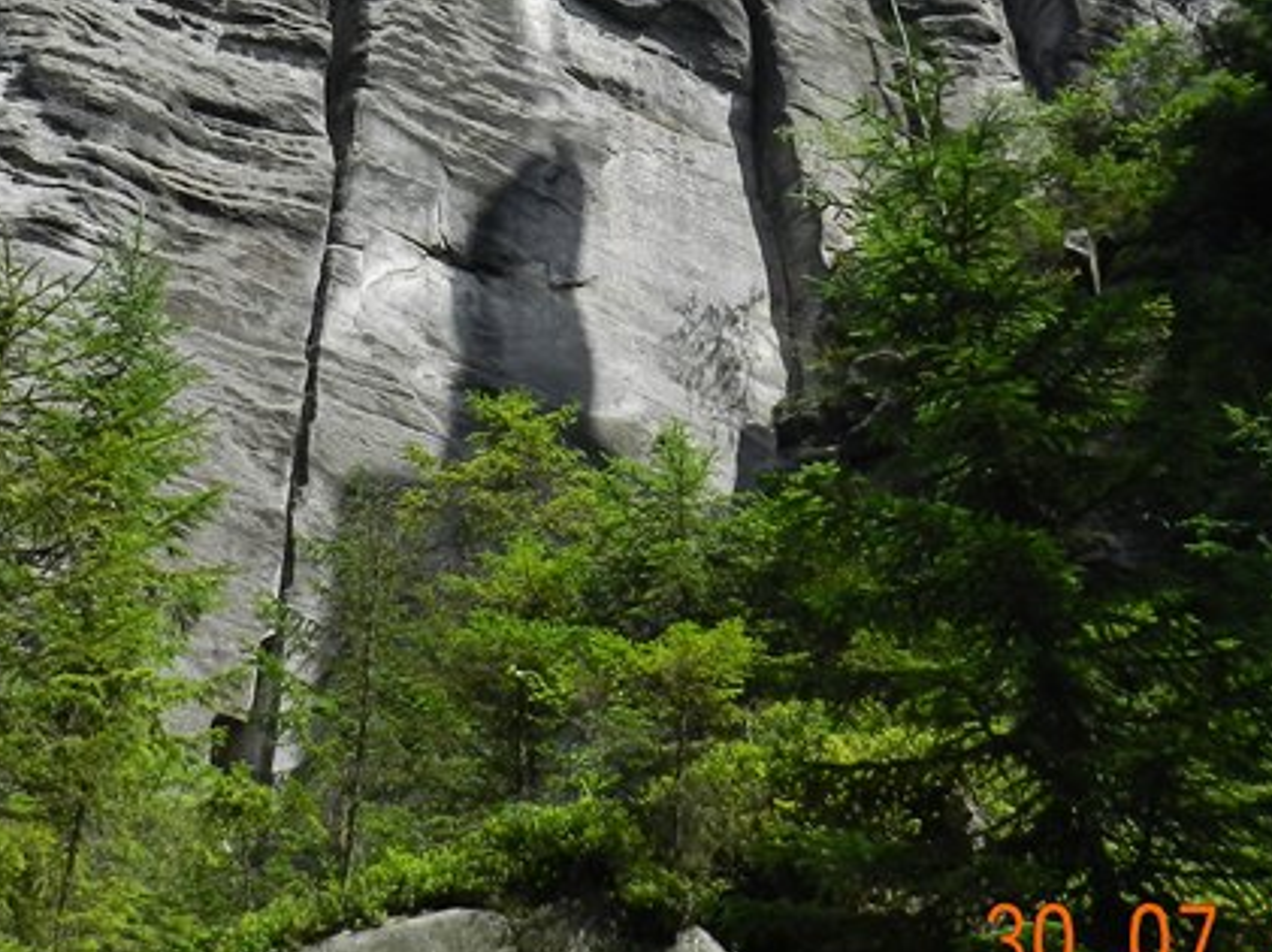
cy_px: 21
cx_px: 387
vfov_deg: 24.9
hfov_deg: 33.9
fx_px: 2056
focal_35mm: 56
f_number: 4
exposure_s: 1/640
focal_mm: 4
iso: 160
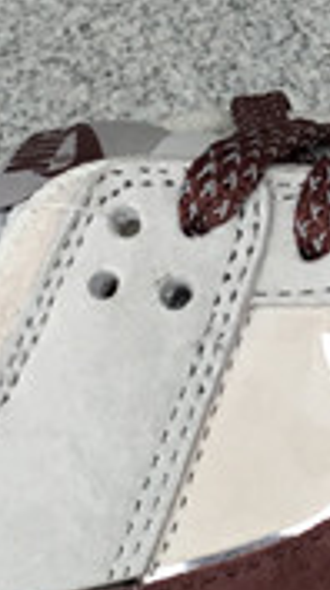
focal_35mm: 172
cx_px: 447
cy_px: 238
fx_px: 2687
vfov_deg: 12.5
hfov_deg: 7.0
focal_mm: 3.3
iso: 25
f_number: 2.4
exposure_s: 1/118
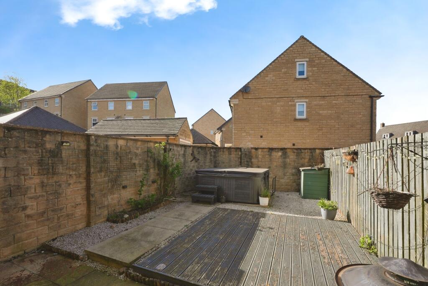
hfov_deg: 96.7
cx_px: 214
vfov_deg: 73.8
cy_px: 143
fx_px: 190
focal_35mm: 16
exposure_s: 1/200
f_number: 8
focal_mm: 16
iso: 100
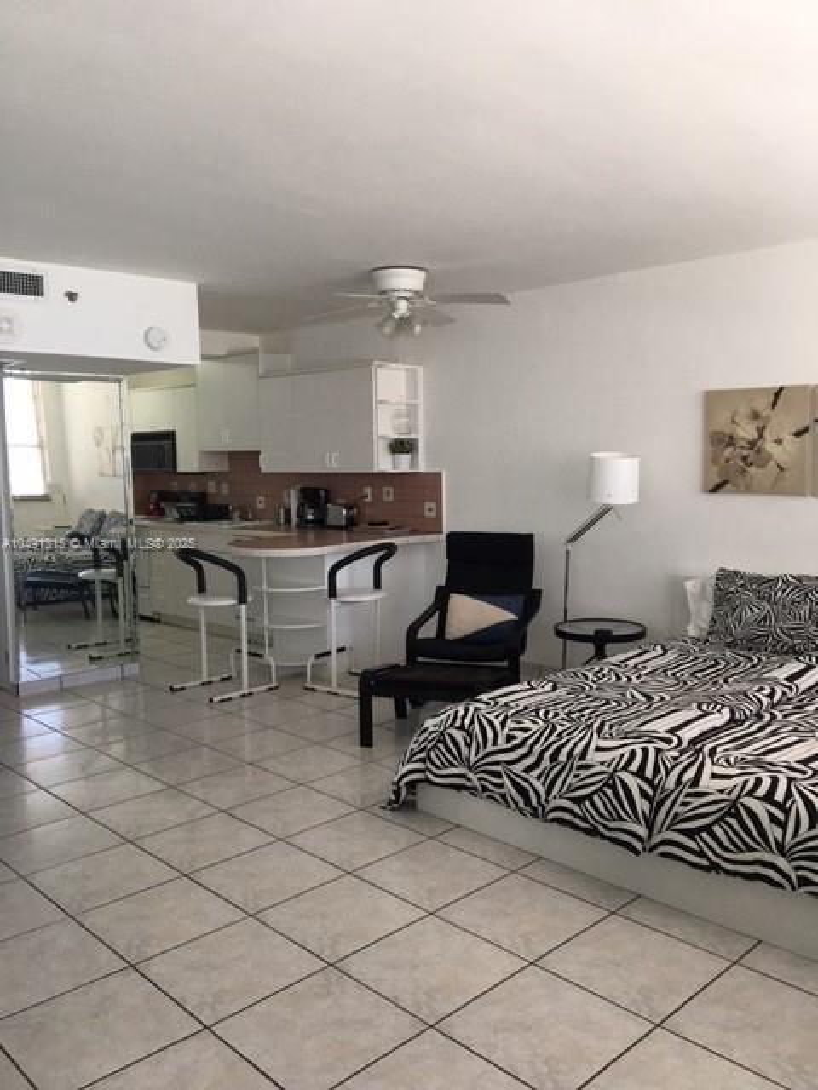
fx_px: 914
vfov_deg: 61.7
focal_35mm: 29
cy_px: 545
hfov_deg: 48.2
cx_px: 409
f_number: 2.2
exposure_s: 1/30
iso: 40
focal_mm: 4.15
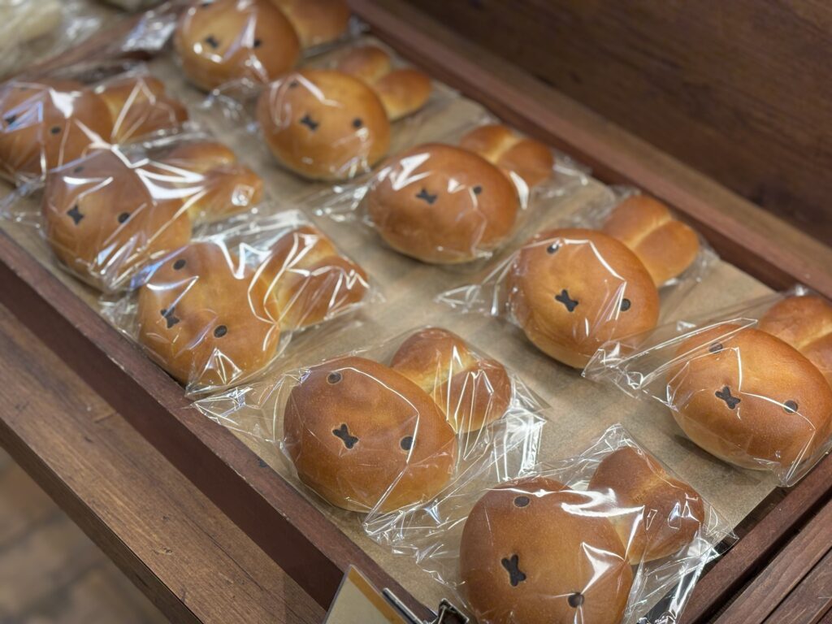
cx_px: 416
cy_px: 312
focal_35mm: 52
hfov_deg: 36.8
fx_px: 1250
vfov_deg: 28.0
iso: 40
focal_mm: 5.96
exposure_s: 1/170
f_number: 1.6
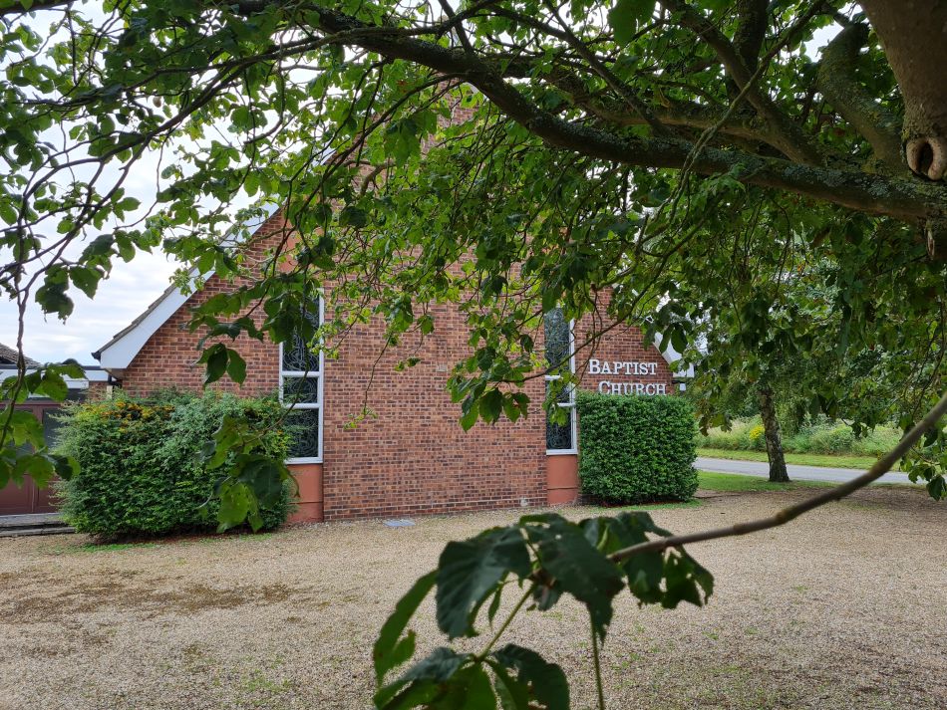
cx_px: 474
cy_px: 355
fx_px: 711
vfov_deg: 53.1
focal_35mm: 26
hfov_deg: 67.3
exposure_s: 1/586
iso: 50
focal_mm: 5.4
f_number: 1.8
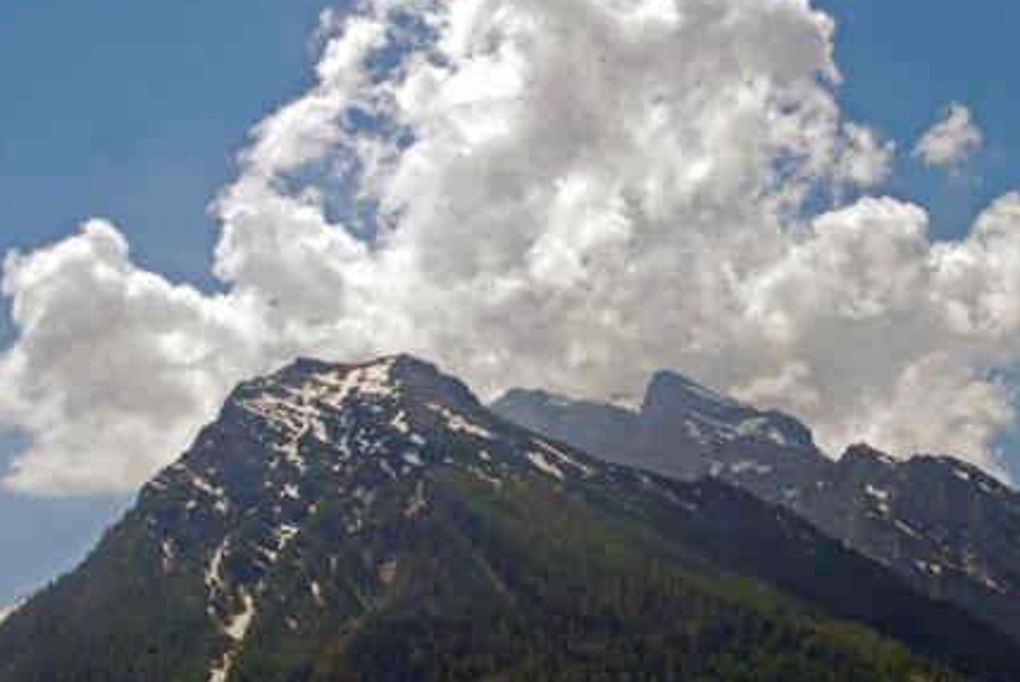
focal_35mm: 81
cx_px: 531
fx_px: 2290
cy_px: 339
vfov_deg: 16.9
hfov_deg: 25.1
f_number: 25
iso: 400
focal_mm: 35
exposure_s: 1/125
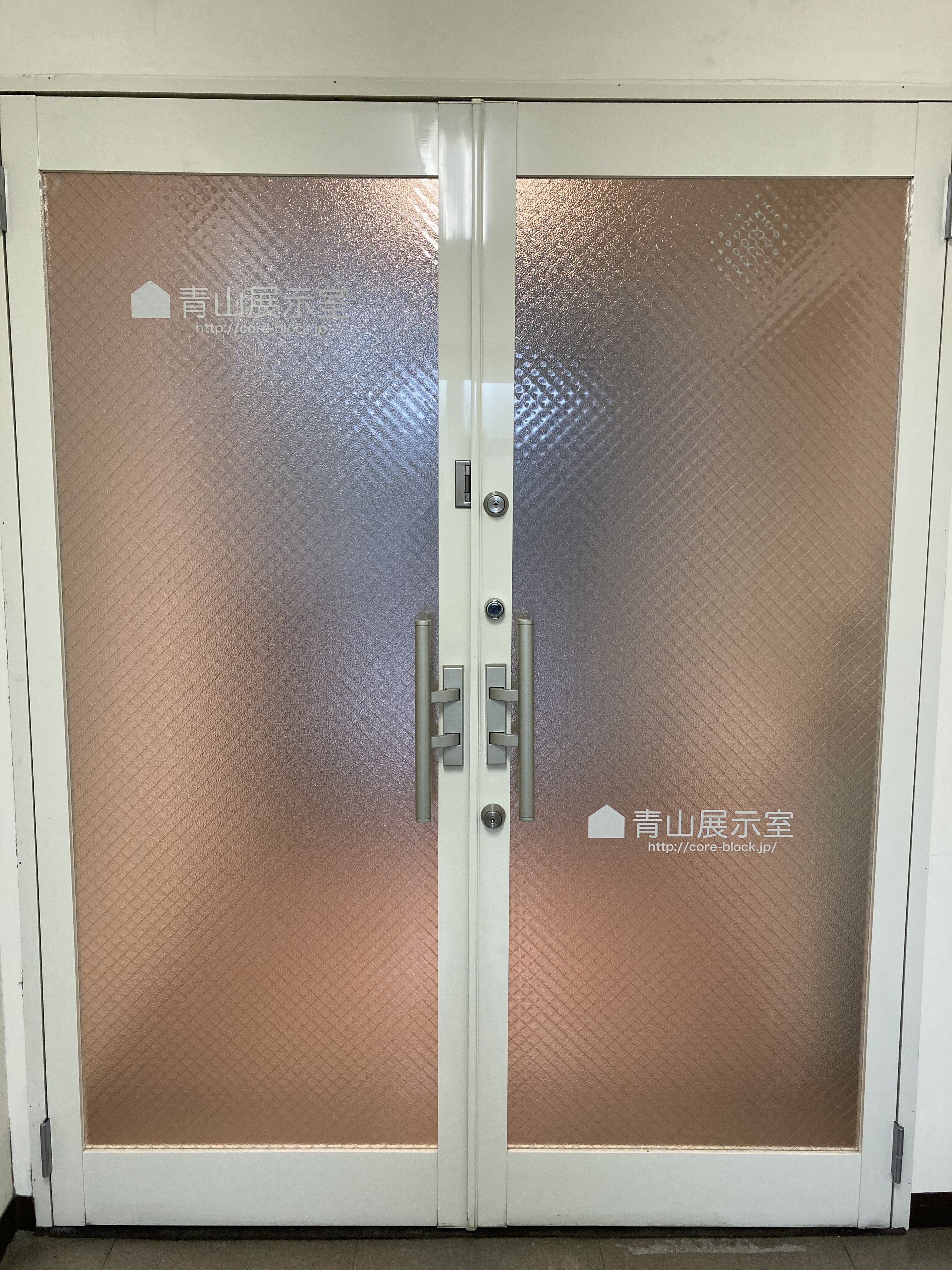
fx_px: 1027
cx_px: 476
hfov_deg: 49.7
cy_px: 635
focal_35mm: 28
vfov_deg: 63.4
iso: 125
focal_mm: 3.99
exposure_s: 1/50
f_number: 1.8
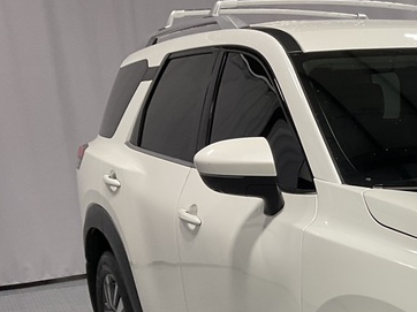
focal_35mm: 77
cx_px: 551
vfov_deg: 18.5
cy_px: 328
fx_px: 927
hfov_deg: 22.5
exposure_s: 1/120
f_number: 1.8
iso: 64
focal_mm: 3
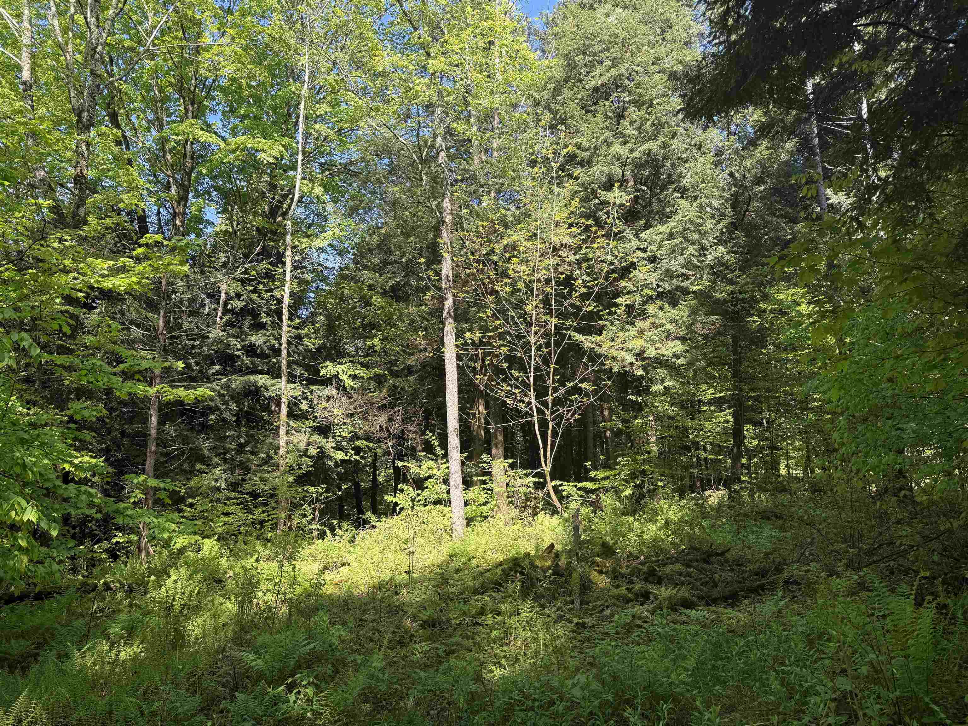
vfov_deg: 56.8
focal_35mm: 24
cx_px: 484
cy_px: 363
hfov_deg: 71.6
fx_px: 671
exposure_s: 1/443
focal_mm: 6.76
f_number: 1.78
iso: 80
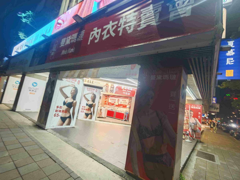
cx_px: 120
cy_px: 90
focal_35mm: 17
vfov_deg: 74.7
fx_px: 118
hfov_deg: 91.0
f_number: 1.8
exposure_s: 1/30
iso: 250
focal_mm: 2.03
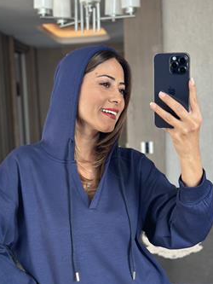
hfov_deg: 20.2
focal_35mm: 73
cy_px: 198
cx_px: 86
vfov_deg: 26.5
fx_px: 599
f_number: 1.78
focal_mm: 6.86
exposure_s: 1/104
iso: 125
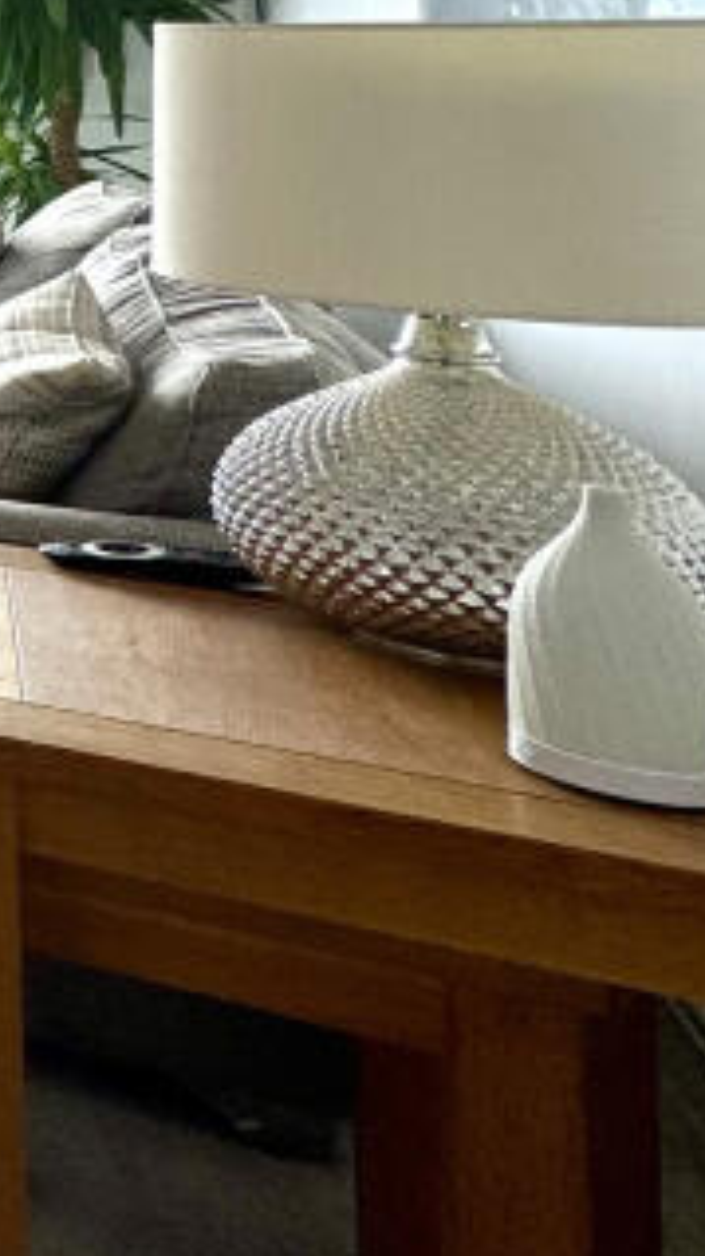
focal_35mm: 49
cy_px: 16
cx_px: -1260
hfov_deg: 12.6
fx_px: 1631
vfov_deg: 37.8
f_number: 2.2
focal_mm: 2.22
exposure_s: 1/190
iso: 40
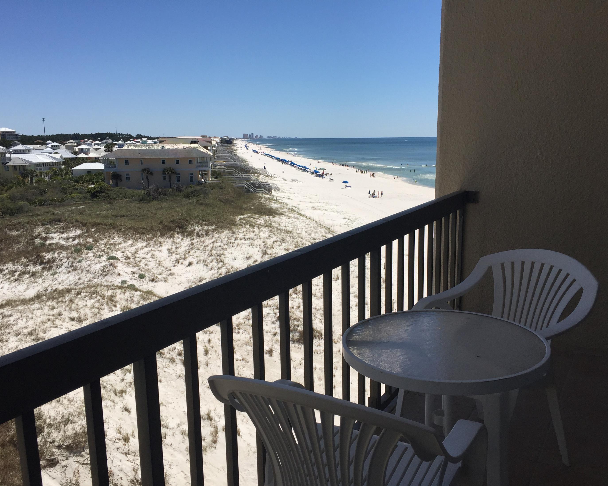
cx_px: 304
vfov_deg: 47.1
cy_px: 248
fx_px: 558
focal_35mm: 31
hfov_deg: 57.2
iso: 32
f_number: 2.2
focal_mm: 4.15
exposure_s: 1/3968
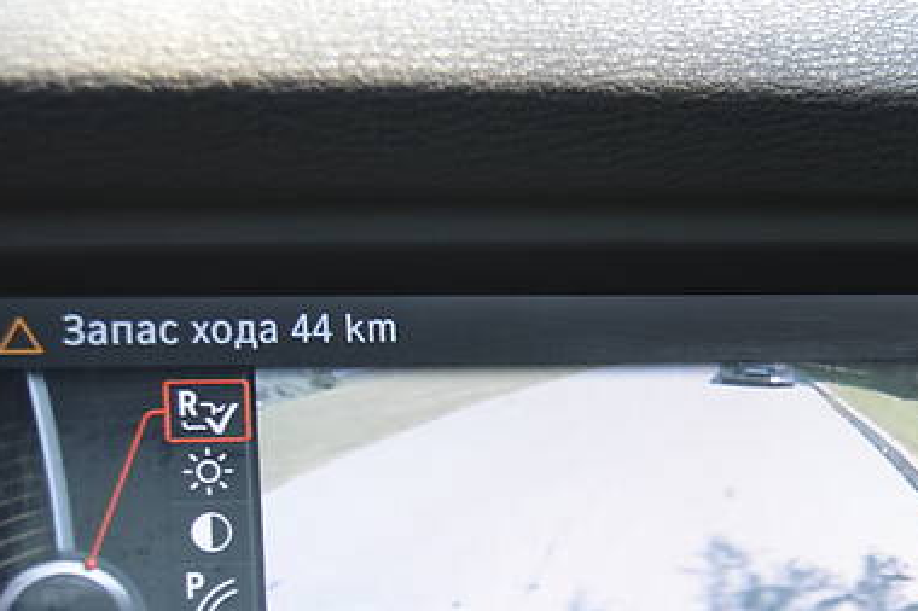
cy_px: 504
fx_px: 2574
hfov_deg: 19.8
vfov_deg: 13.5
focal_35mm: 101
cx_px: 838
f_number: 4.8
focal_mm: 32
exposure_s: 1/50
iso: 400
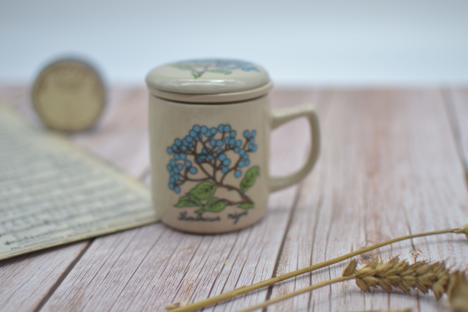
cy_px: 151
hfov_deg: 34.7
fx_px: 748
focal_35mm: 58
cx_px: 233
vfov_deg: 23.6
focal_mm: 35
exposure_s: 1/500
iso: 100
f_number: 1.8
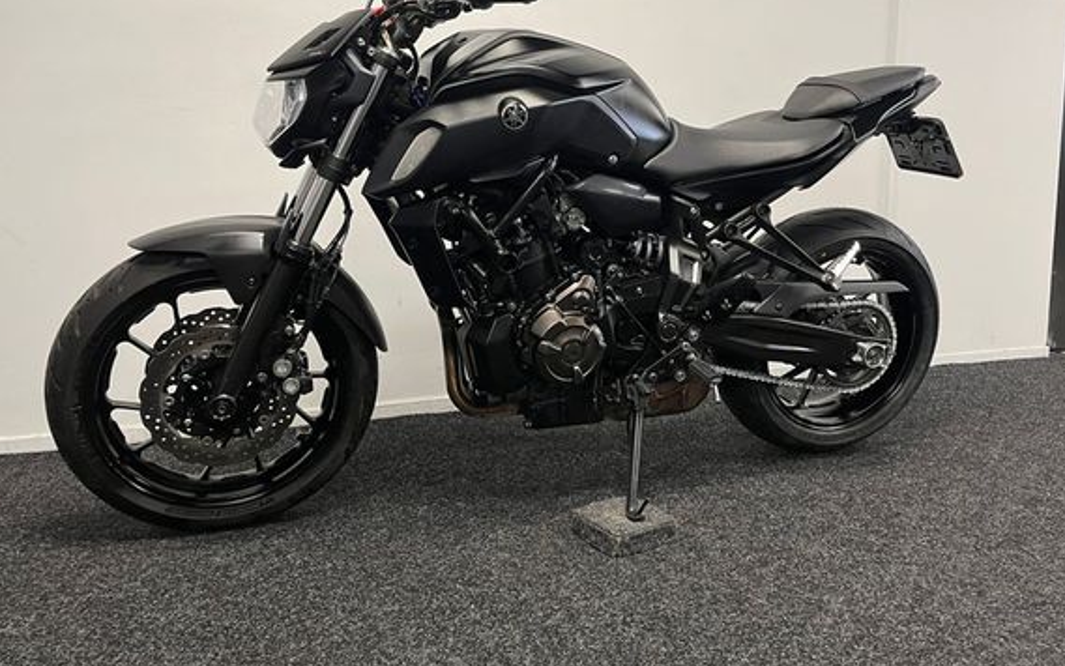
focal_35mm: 31
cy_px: 256
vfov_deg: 40.4
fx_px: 900
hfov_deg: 61.2
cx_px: 569
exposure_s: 1/50
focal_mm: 5.1
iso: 100
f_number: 1.6
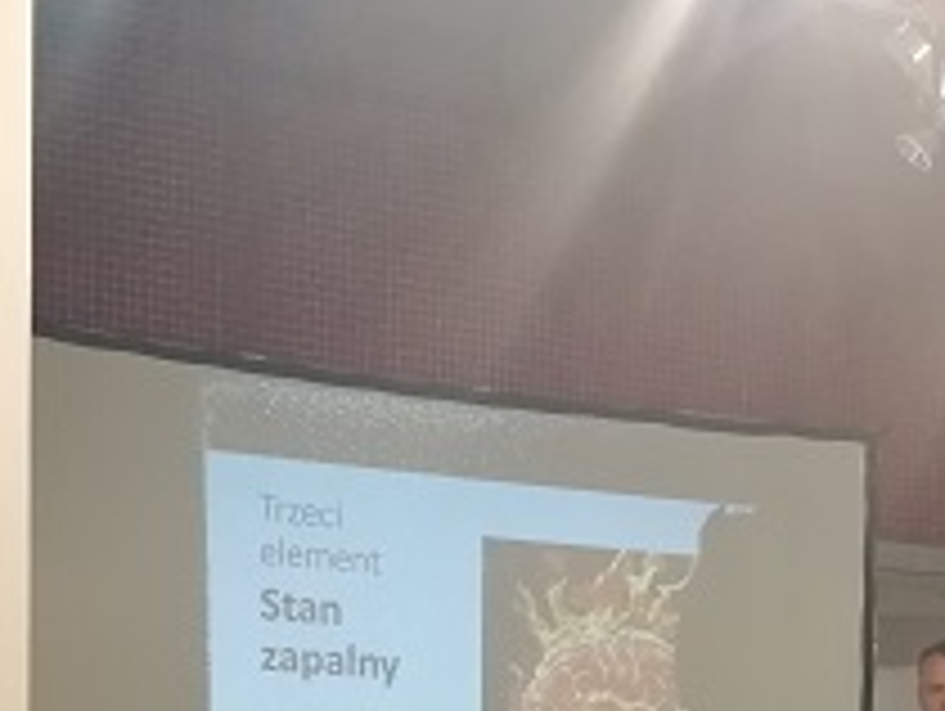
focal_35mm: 77
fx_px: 2104
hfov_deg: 24.6
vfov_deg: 17.6
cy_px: 1008
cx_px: 842
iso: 400
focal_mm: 3.95
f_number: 2.2
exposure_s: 1/25
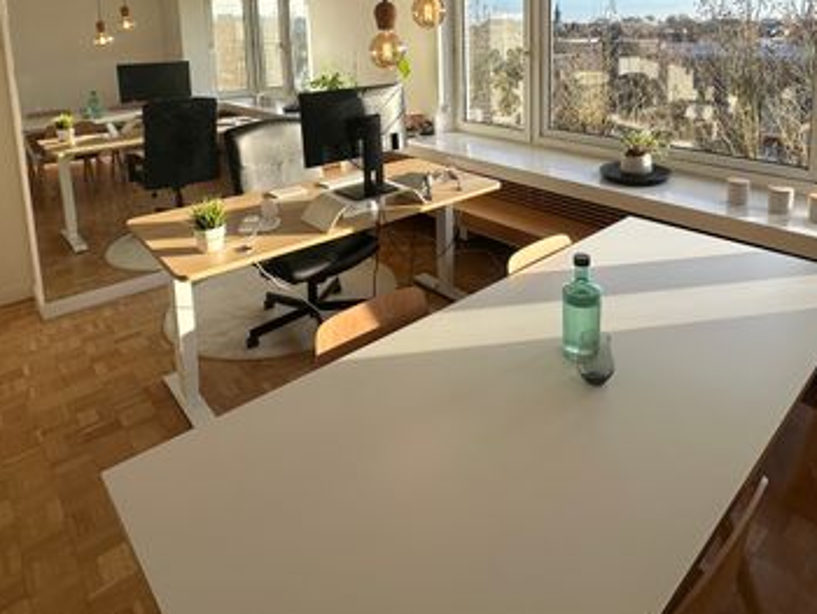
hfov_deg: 70.7
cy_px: 110
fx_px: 567
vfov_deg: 52.6
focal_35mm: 24
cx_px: 497
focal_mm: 2.22
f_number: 2.2
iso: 40
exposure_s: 1/502
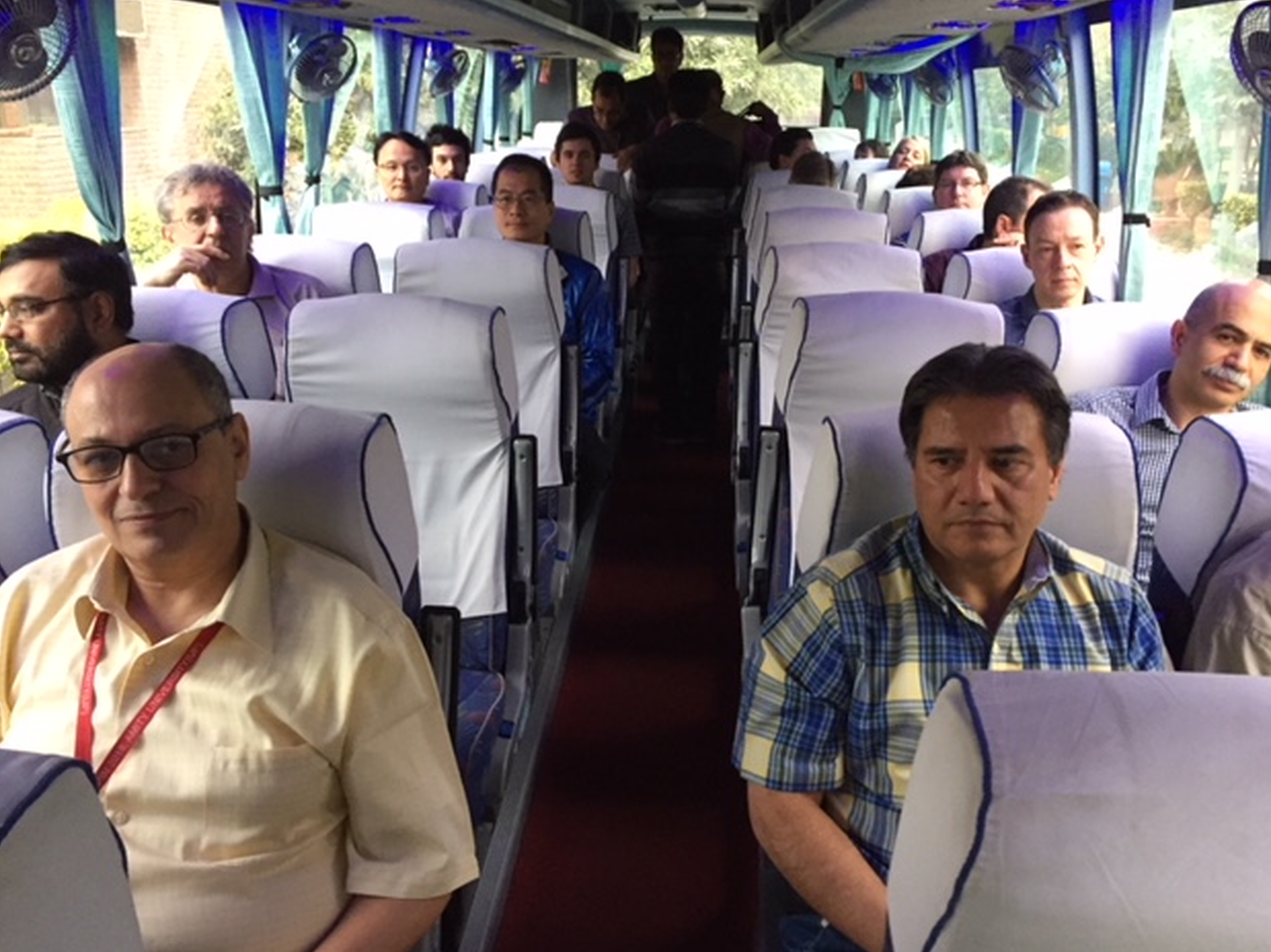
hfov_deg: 60.0
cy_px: 478
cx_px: 655
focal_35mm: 30
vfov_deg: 46.8
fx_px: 1101
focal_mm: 4.15
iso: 250
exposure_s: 1/33
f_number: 2.2
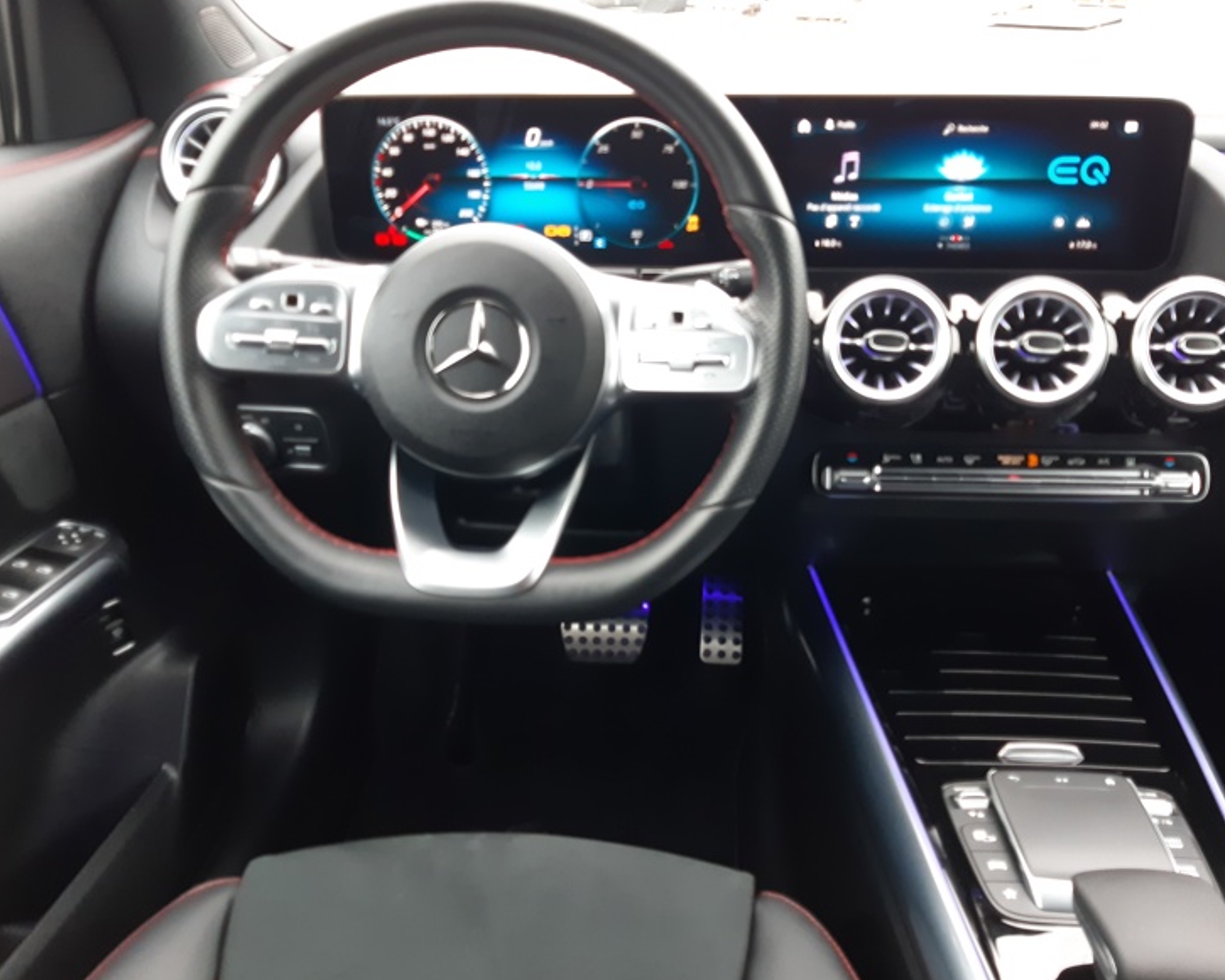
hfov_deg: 62.2
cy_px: 492
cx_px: 639
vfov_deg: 51.5
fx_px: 1015
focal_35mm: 28
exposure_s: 1/50
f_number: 1.7
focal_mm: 3.92
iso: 125
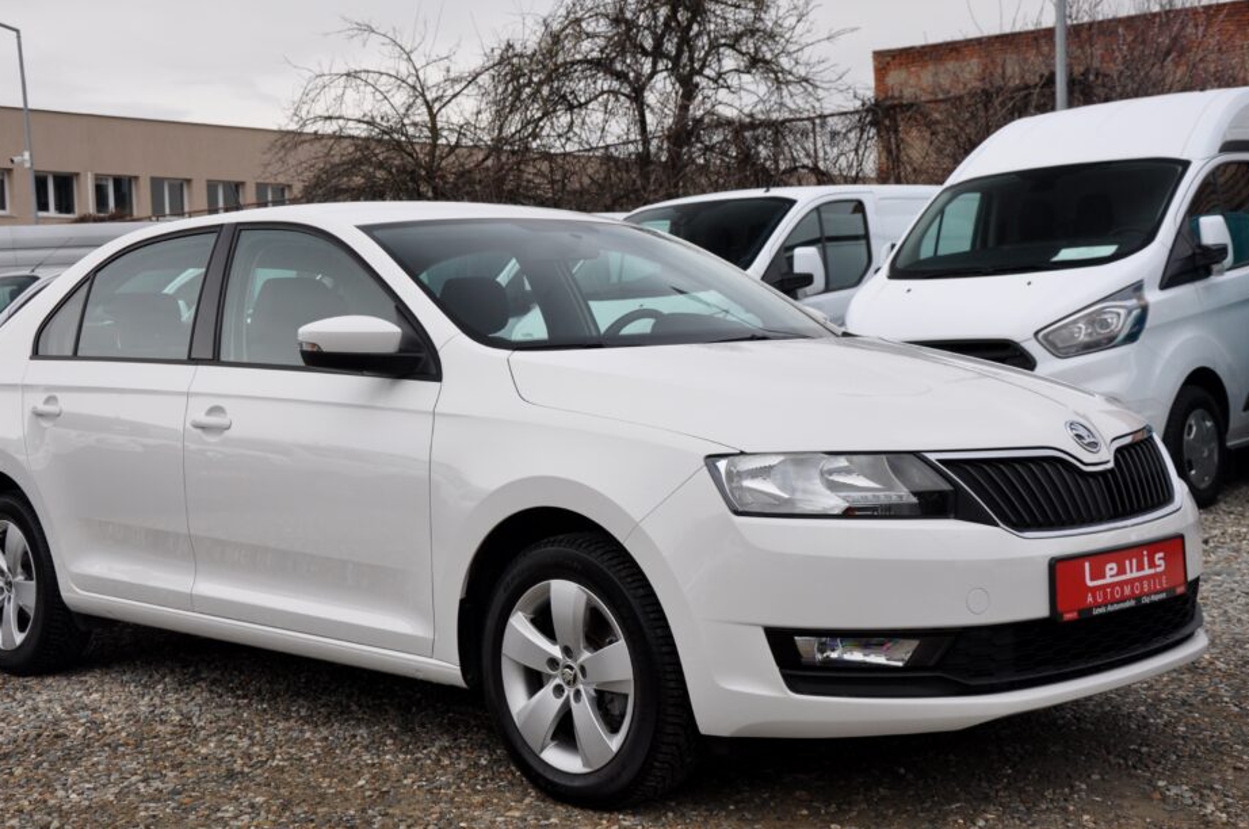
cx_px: 576
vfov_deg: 26.9
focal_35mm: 50
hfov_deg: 39.6
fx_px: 1732
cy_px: 371
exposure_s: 1/250
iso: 500
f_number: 8
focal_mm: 30
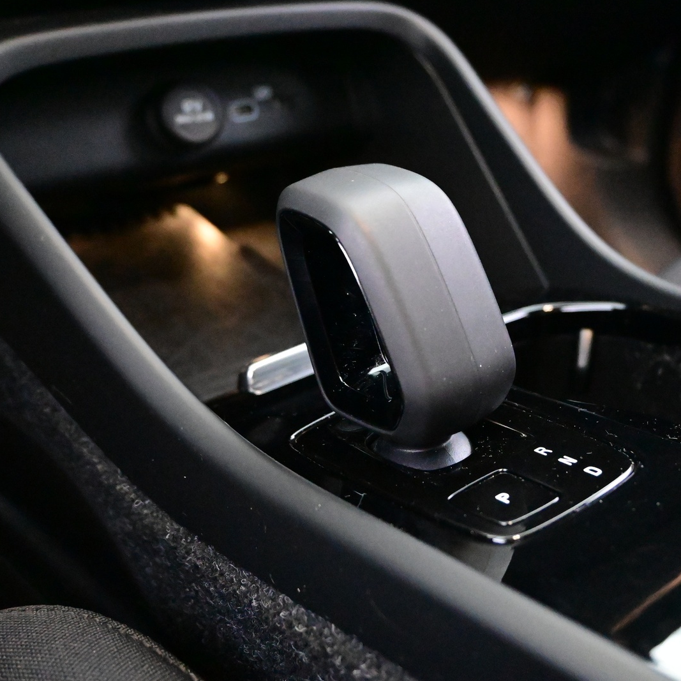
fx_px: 905
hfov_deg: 41.1
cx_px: 411
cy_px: 338
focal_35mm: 41
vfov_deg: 41.3
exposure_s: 1/30
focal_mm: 21
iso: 16000
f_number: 4
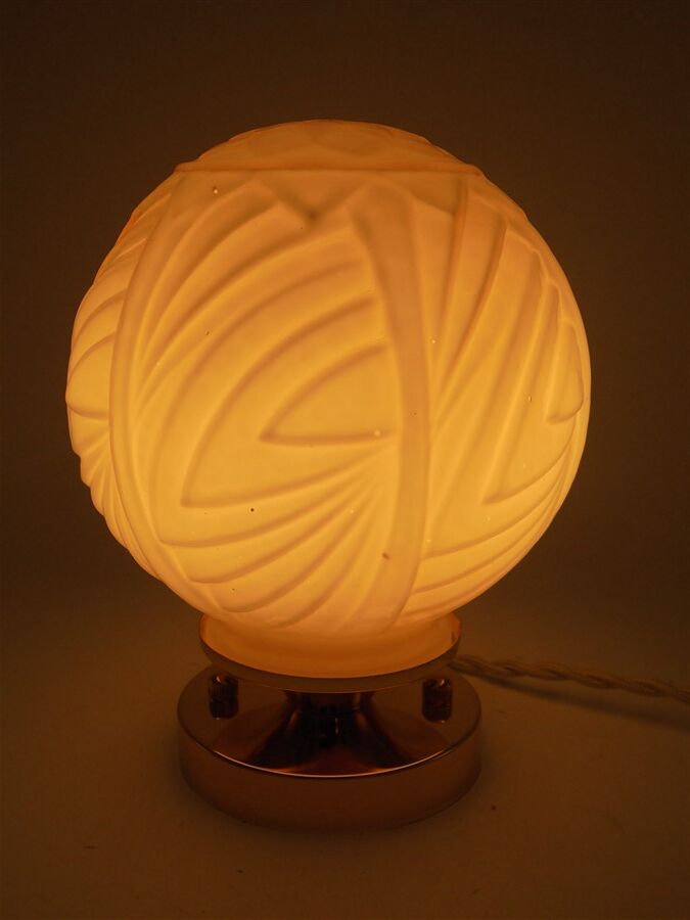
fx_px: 1010
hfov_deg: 37.7
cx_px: 345
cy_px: 460
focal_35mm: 38
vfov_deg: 49.0
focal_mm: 6.9
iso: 100
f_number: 4.2
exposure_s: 1/250
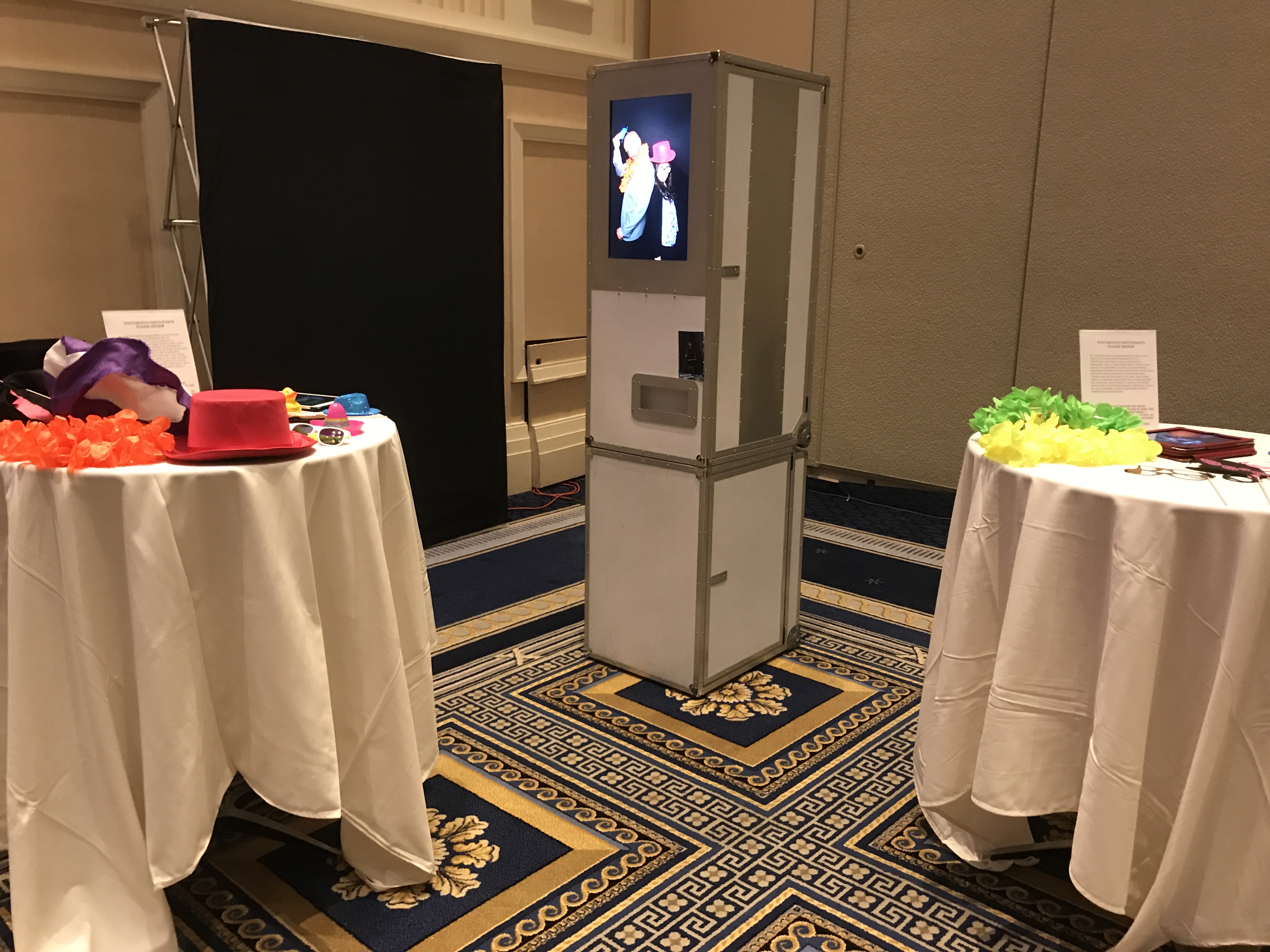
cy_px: 476
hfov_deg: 63.4
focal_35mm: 28
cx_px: 635
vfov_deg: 49.7
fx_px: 1027
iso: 80
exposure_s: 1/7
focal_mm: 3.99
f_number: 1.8
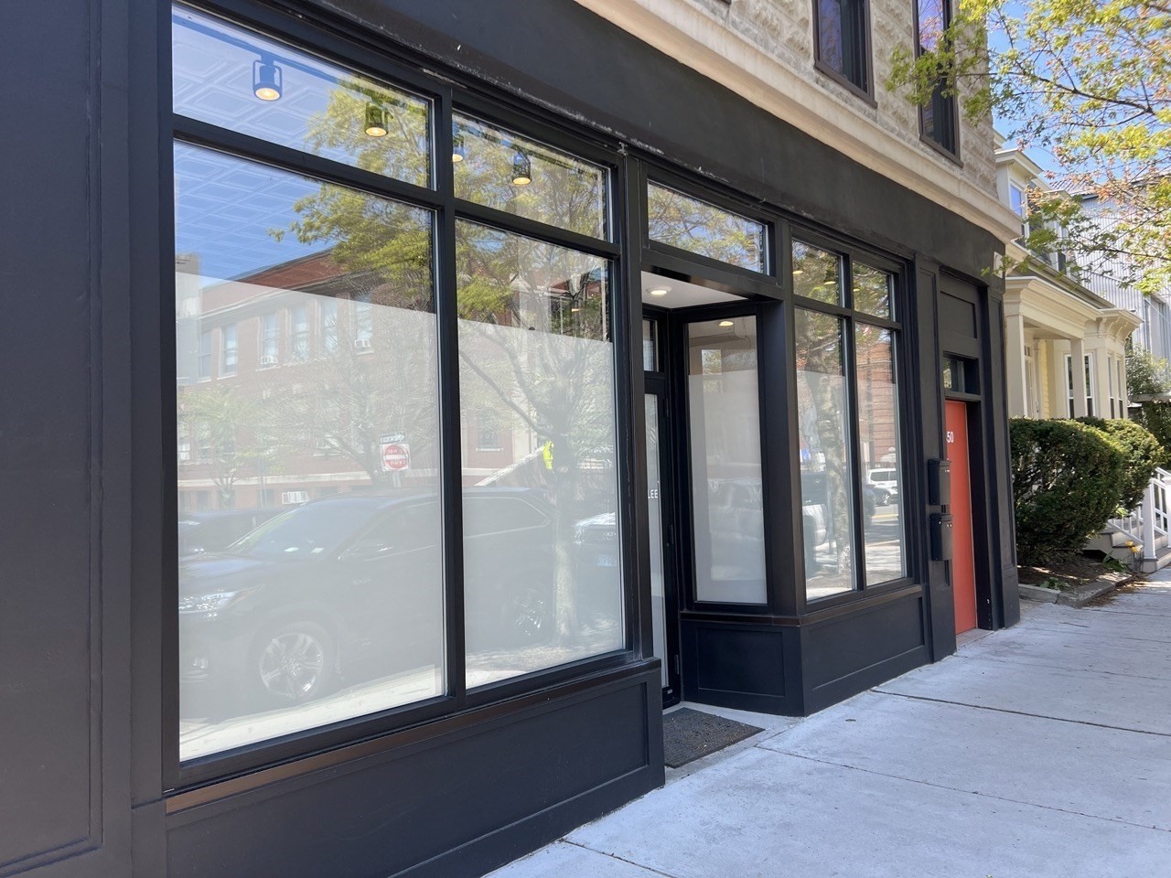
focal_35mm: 26
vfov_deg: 53.1
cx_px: 586
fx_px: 880
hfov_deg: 67.3
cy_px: 439
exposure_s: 1/738
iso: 50
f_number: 1.5
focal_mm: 5.7
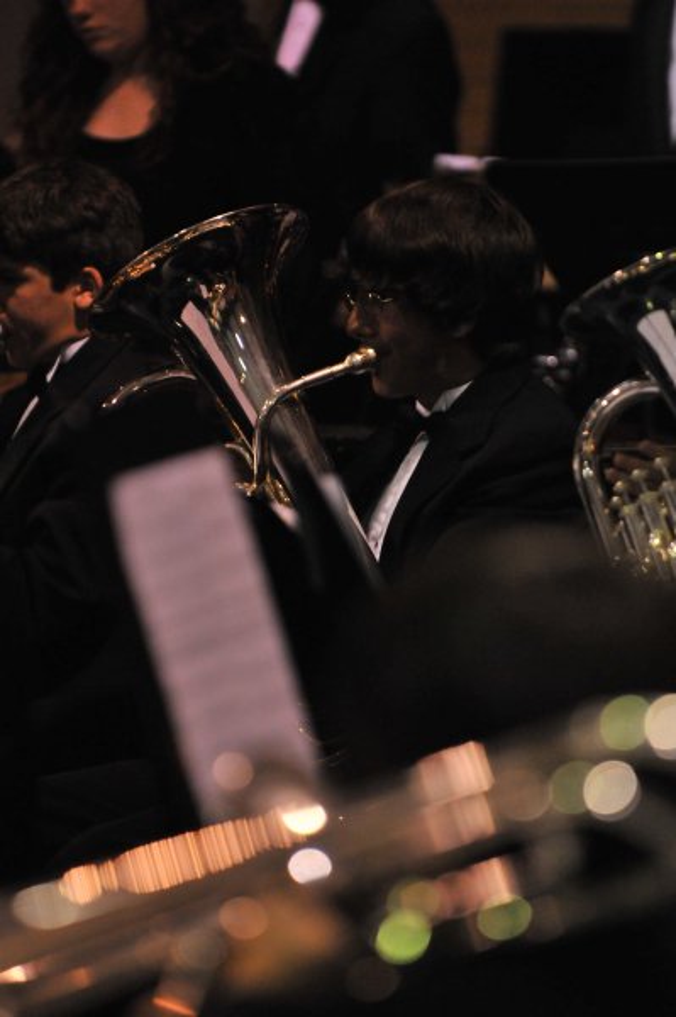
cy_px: 508
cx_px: 338
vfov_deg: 6.9
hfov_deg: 4.6
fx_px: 8464
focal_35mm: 300
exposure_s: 1/320
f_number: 2.8
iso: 1600
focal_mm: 200
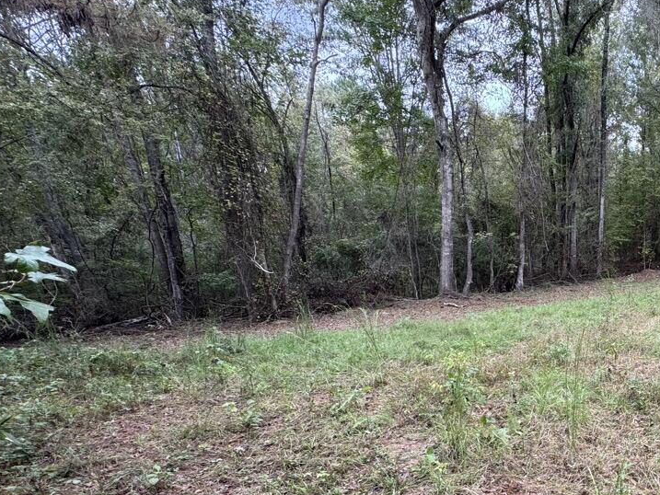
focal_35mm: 25
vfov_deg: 52.5
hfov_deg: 60.0
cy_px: 371
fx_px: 477
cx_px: 581
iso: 40
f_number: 2.2
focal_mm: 2.22
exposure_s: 1/119
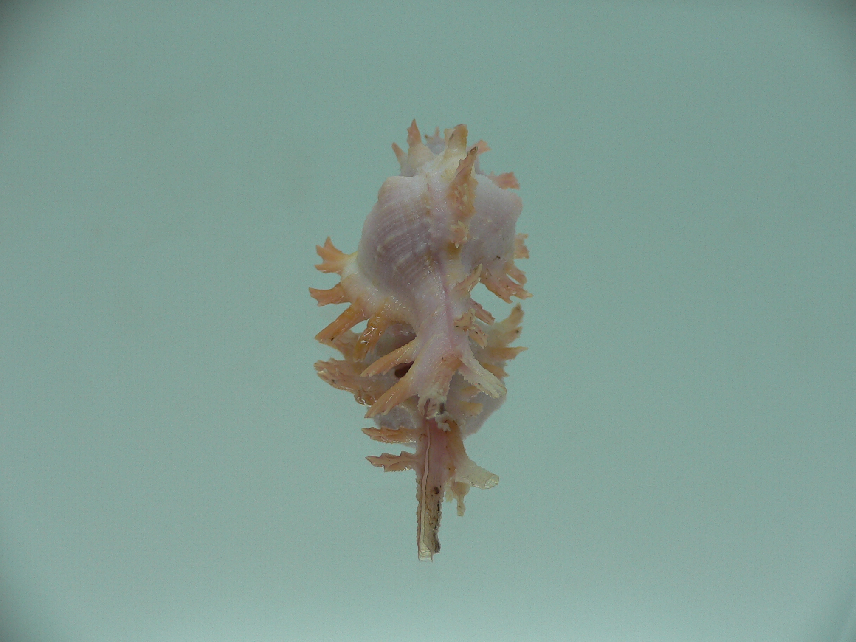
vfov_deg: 40.7
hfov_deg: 52.6
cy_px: 321
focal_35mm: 35
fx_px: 865
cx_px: 428
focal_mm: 4.6
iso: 80
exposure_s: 1/80
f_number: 2.8
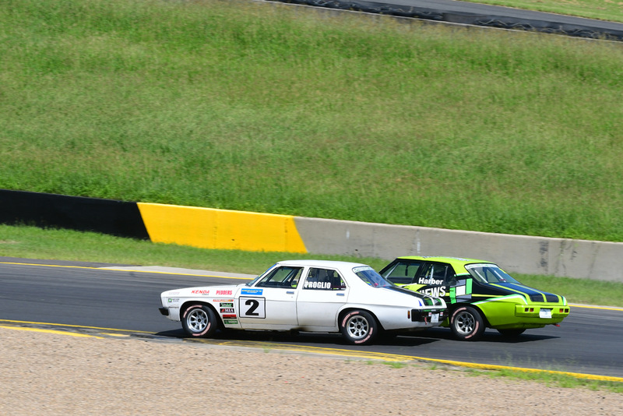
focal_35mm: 330
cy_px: 208
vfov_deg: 4.2
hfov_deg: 6.2
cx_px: 312
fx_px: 5713
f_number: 13
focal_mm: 220
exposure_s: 1/500
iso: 400
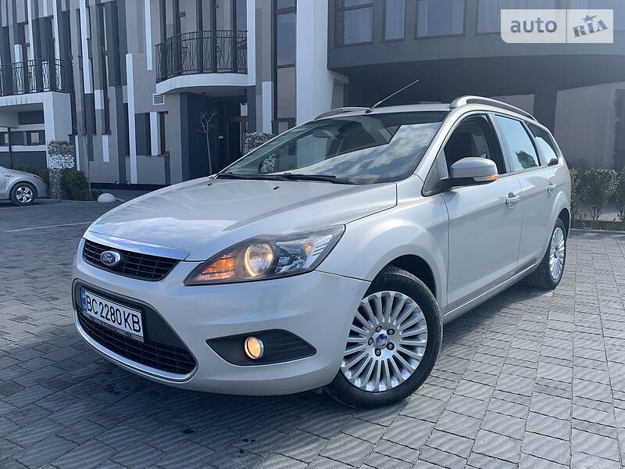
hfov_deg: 67.3
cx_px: 312
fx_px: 469
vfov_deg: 53.1
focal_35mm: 26
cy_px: 234
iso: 25
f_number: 1.8
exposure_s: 1/1021
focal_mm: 4.2
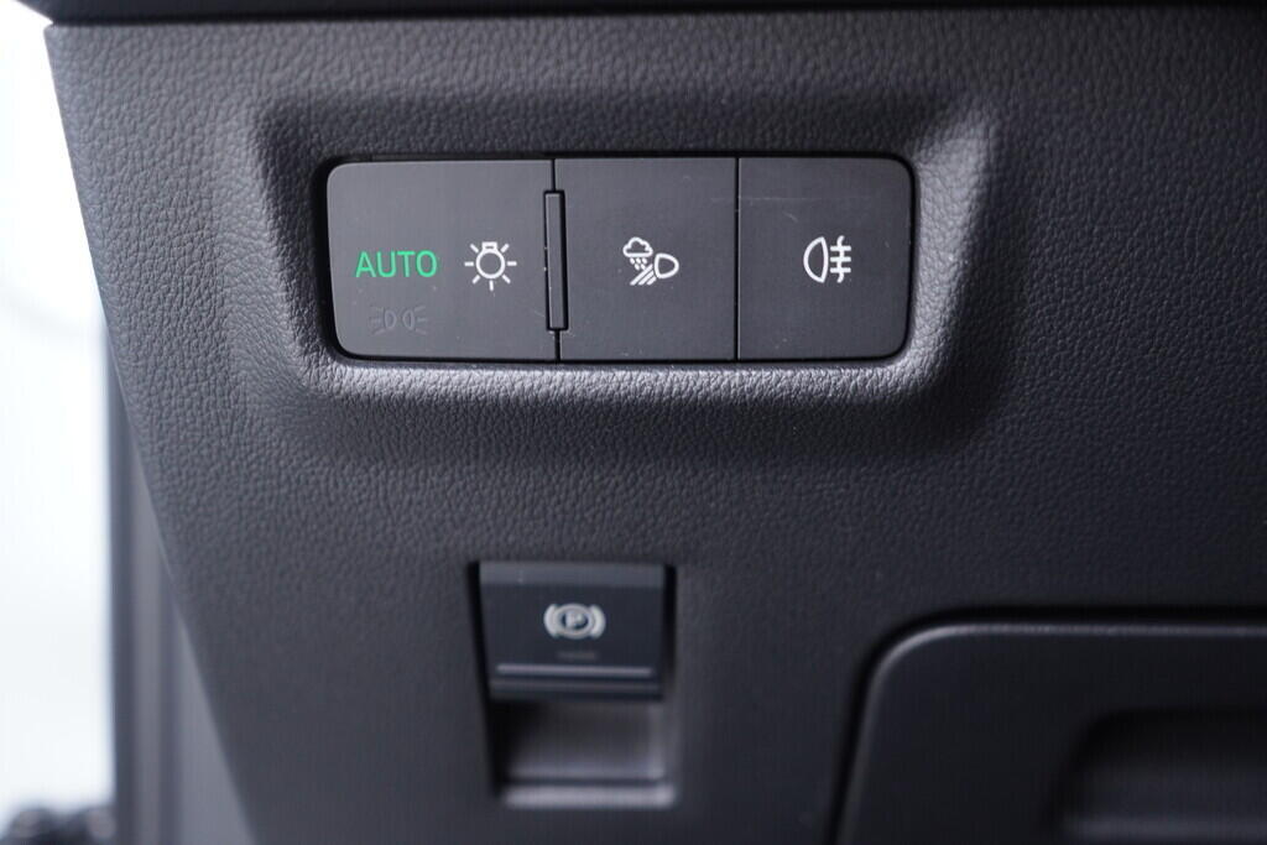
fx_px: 1267
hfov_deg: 53.1
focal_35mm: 36
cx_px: 634
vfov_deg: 36.9
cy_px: 422
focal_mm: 24
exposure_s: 1/40
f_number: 2.8
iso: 500
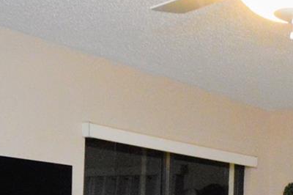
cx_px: 398
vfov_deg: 16.6
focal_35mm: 78
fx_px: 634
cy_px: 244
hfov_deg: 22.7
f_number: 7.1
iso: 3200
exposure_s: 1/160
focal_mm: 13
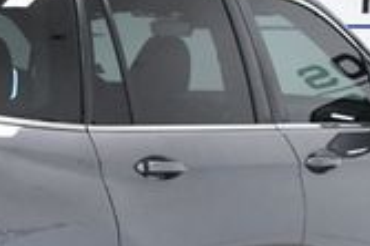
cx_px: -47
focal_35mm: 130
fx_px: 1335
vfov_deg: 10.4
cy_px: 262
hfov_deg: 15.3
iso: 2500
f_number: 9
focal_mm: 23
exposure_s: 1/320
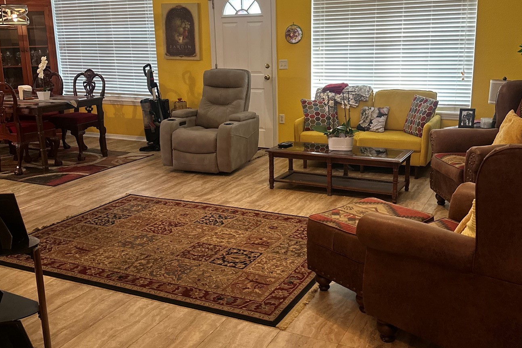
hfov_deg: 51.9
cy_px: 168
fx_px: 537
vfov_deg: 36.0
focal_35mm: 37
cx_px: 265
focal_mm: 6.86
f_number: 1.78
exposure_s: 1/60
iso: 320
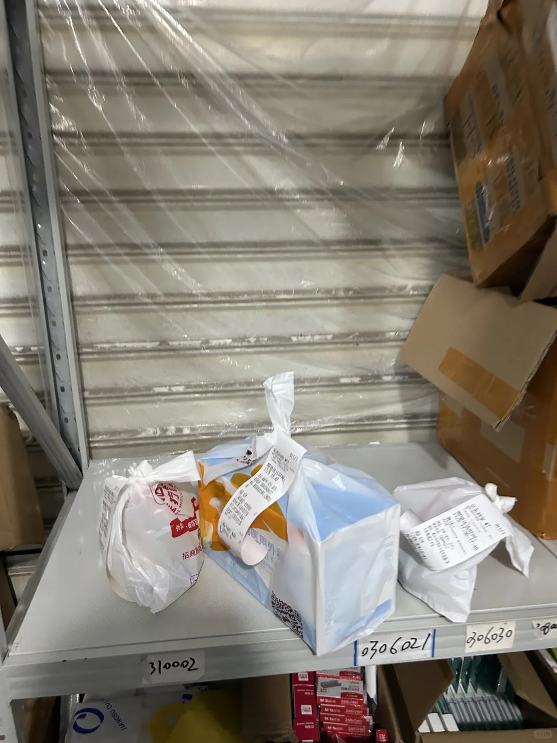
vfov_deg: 67.3
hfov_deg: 53.1
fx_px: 558
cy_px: 372
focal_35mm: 26
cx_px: 278
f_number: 1.5
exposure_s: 1/50
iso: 500
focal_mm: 5.7
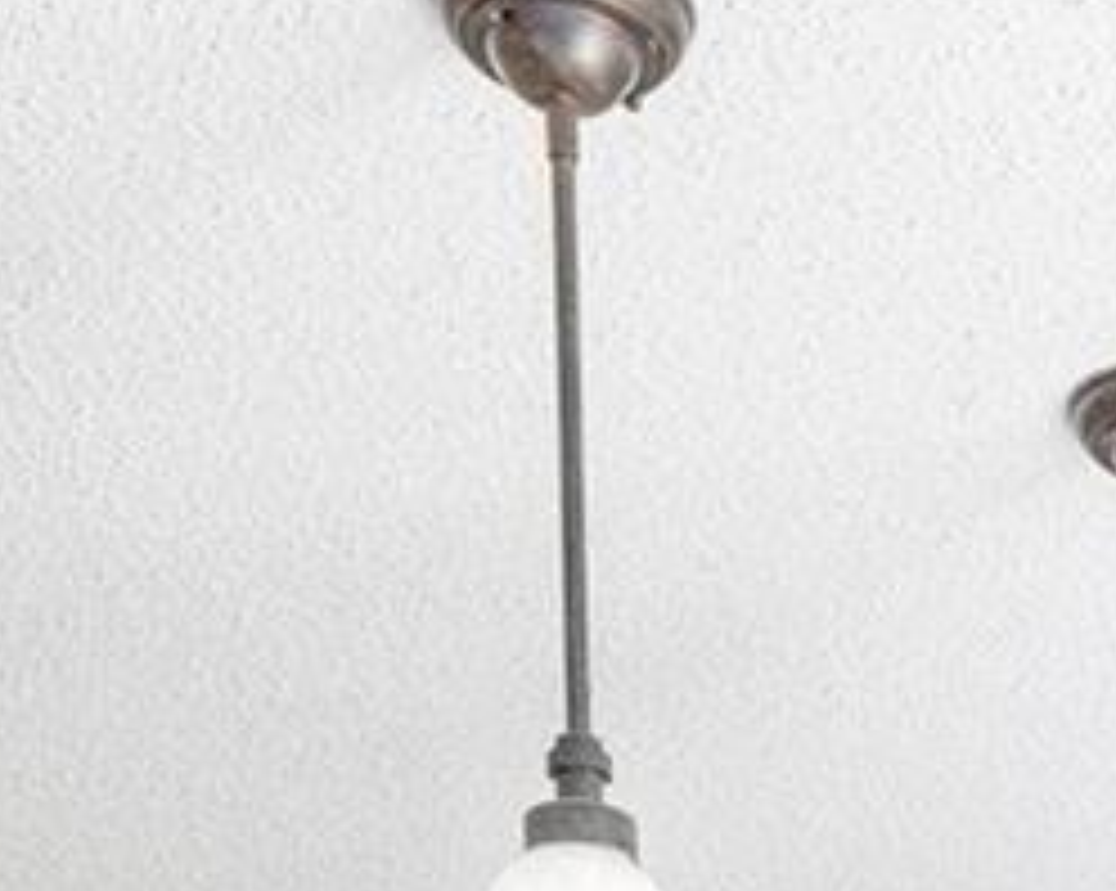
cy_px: 2084
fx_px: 3399
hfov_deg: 17.3
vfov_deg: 12.2
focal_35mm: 103
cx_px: 1512
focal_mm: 17
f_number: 8
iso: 500
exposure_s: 1/50
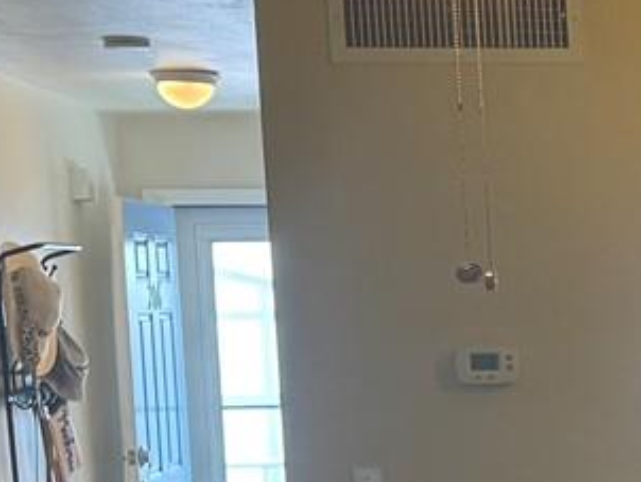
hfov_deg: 14.3
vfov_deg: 11.5
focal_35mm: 127
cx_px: 1025
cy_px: 548
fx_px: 2354
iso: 125
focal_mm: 6.76
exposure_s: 1/60
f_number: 1.78
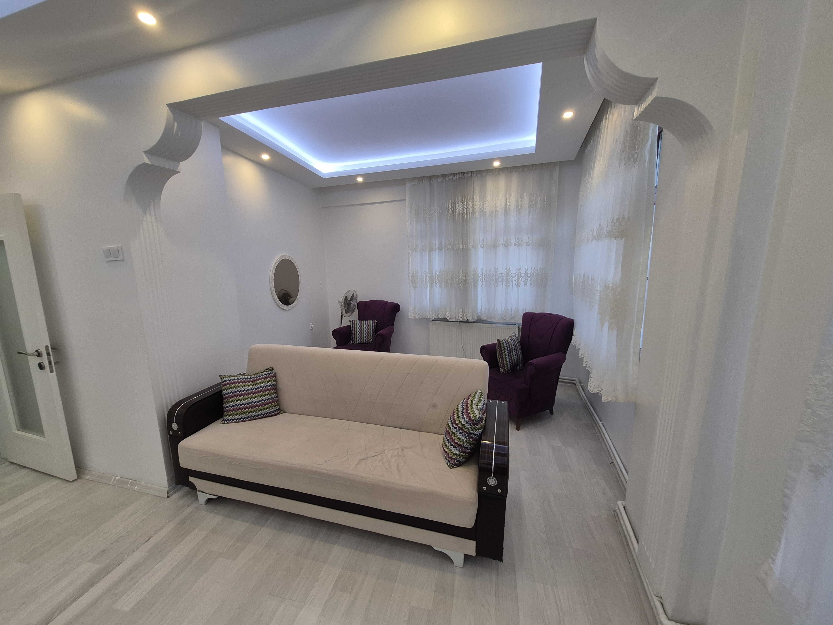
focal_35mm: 13
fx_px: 313
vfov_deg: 89.9
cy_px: 312
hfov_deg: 106.2
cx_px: 416
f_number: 2.2
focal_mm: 1.74
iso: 160
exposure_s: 1/50
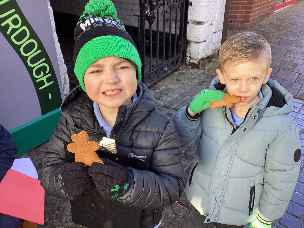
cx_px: 152
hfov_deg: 58.4
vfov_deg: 45.4
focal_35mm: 31
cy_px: 114
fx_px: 272
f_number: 2.4
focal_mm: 3.3
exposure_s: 1/120
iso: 40
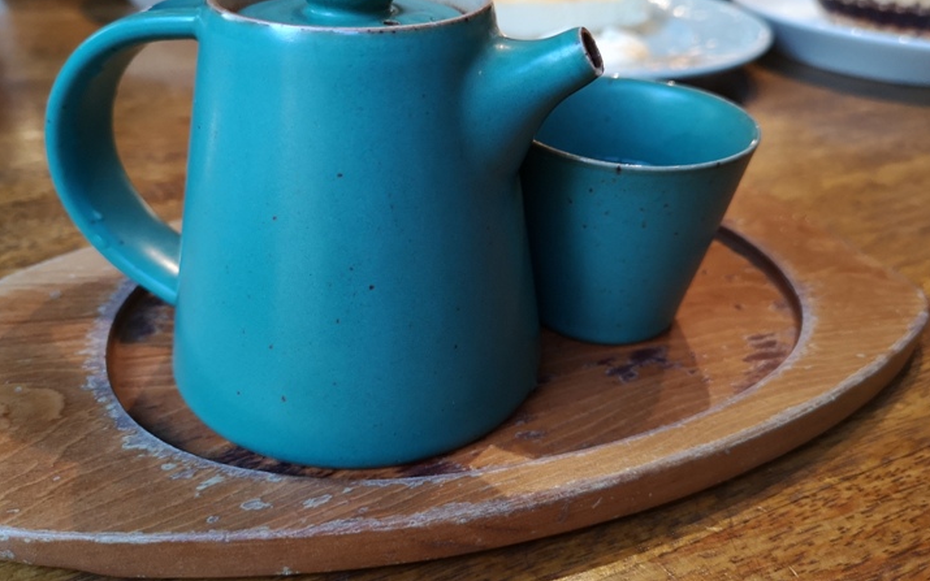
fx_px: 811
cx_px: 445
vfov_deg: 39.4
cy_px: 269
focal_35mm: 32
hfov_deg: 59.6
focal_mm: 3.95
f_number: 1.8
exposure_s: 1/120
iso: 400
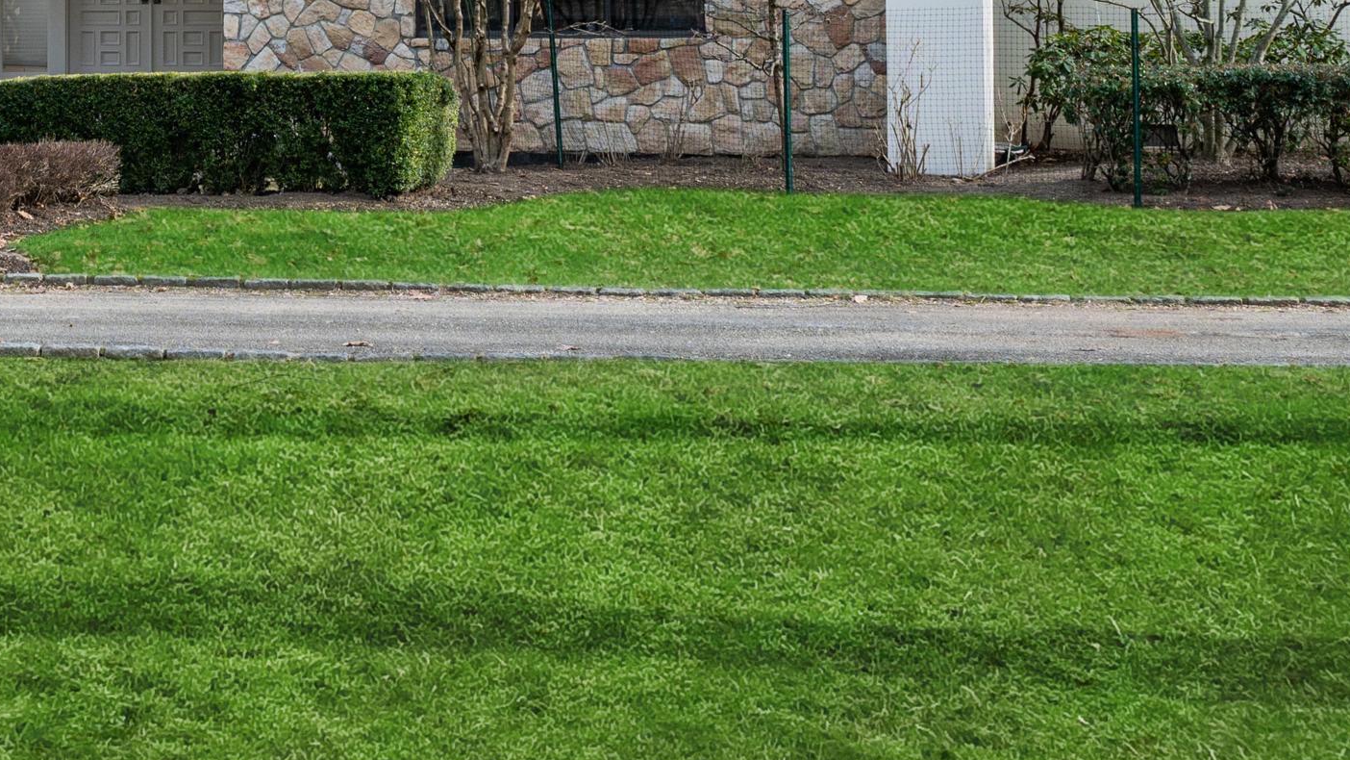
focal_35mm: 85
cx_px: 97
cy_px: -180
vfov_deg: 13.8
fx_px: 3043
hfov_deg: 24.2
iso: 200
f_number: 11
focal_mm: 38
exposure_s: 1/80
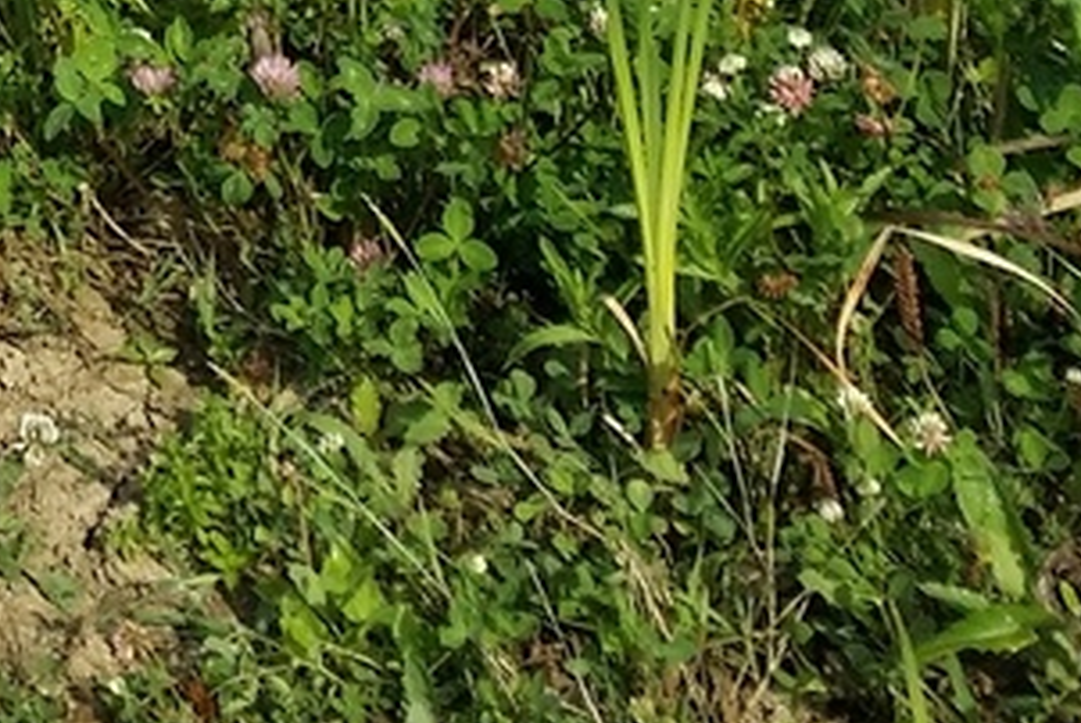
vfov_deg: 7.5
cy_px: -1319
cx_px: -981
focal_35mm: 165
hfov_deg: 11.4
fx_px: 4959
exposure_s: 1/864
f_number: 2.2
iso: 50
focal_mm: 4.13
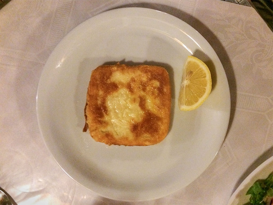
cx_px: 136
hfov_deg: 61.7
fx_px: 229
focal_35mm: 29
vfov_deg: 48.2
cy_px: 102
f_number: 2.2
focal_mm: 4.15
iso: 500
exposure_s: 1/17
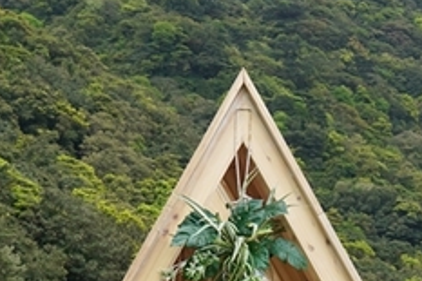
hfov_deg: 14.4
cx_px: 339
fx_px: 1663
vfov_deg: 9.2
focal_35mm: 142
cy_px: 491
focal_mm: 26
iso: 125
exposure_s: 1/320
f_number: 5
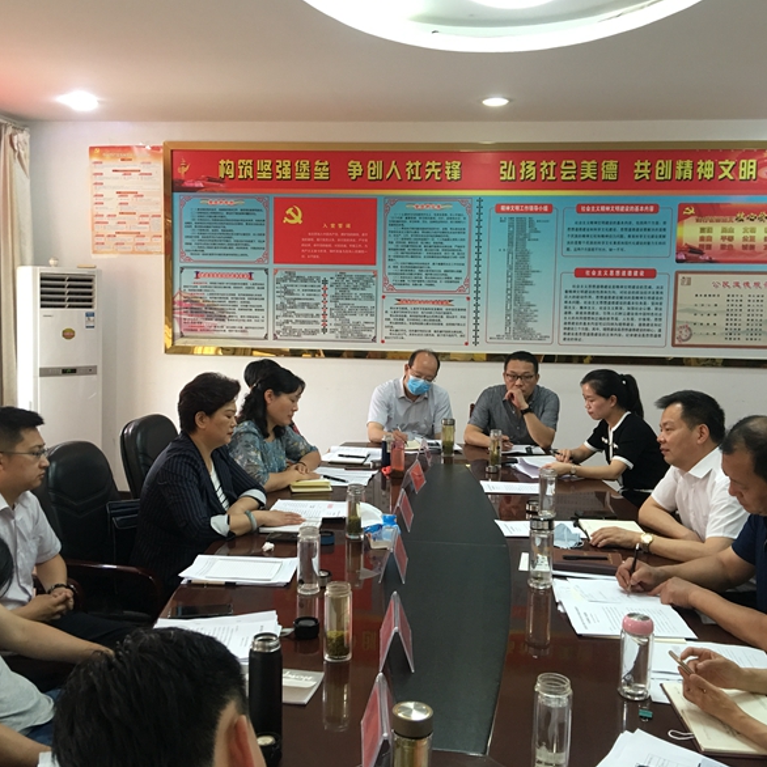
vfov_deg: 47.2
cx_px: 364
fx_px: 877
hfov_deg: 47.2
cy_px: 377
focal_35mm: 35
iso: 64
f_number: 2.2
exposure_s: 1/17
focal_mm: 4.15
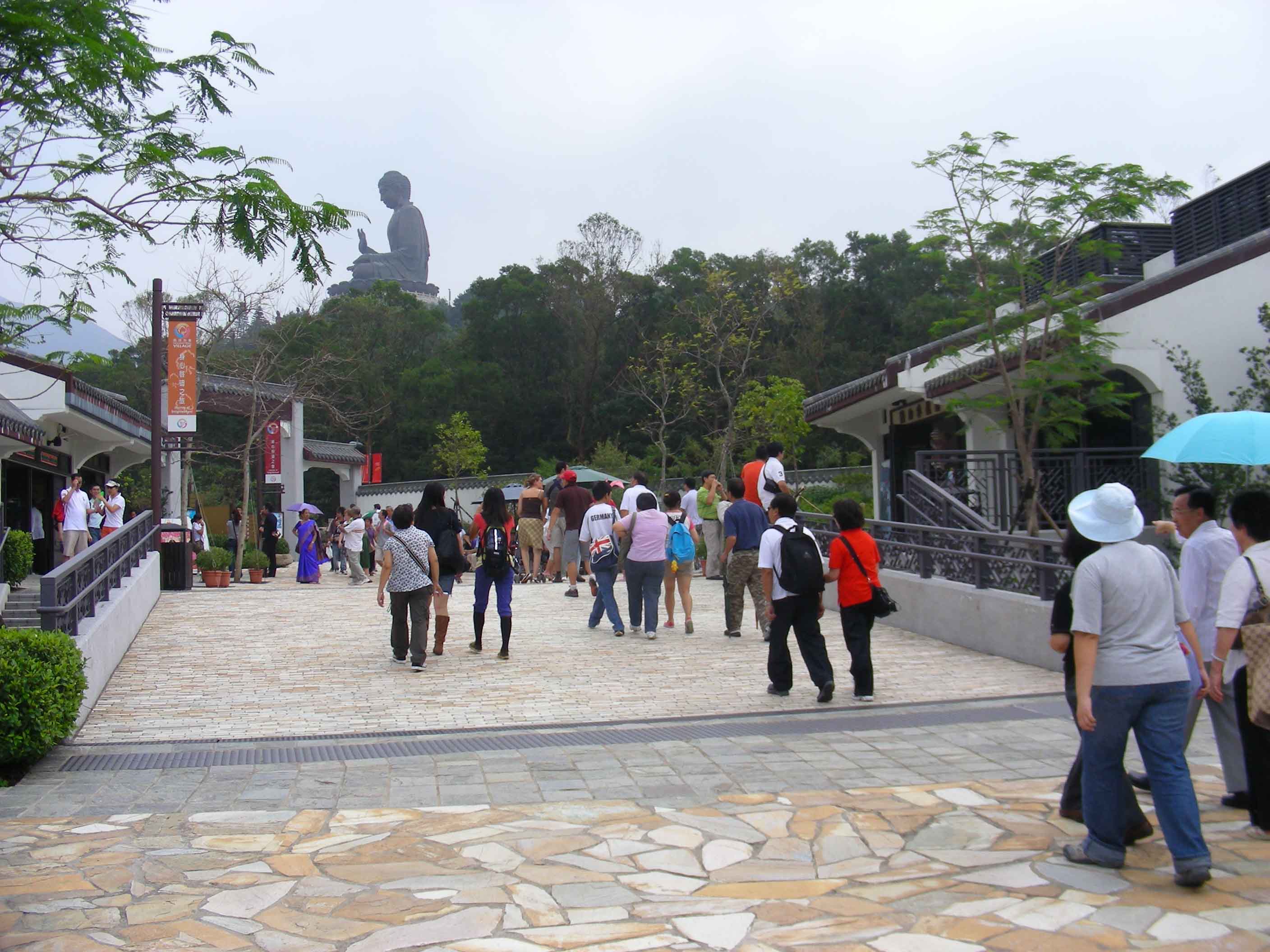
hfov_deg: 49.0
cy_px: 476
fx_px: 1394
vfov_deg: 37.7
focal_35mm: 38
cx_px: 635
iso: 70
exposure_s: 1/646
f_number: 4
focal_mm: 6.3
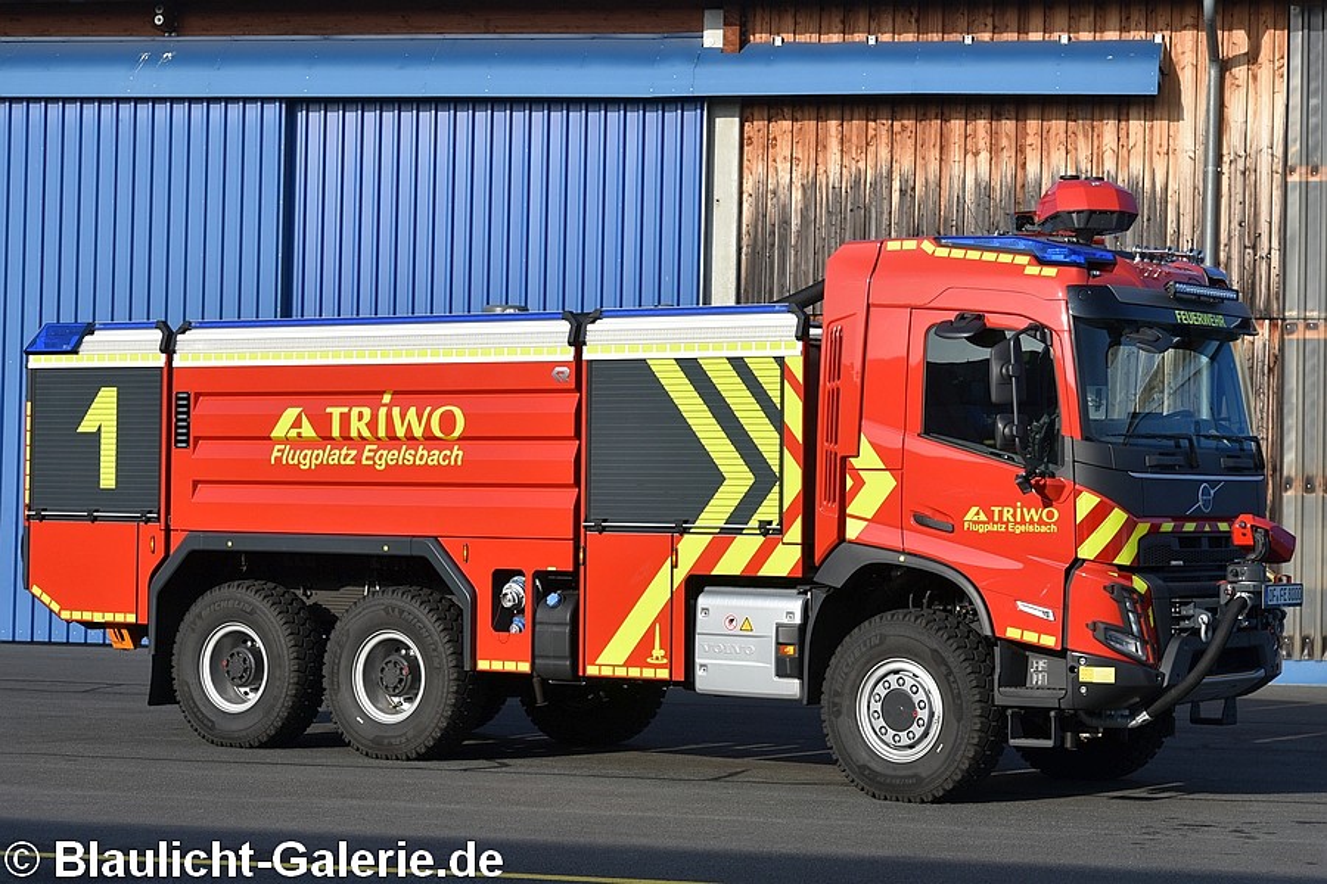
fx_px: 2764
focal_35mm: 75
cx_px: 664
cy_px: 442
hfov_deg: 27.0
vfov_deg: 18.2
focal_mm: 75
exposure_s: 1/320
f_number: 9
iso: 200
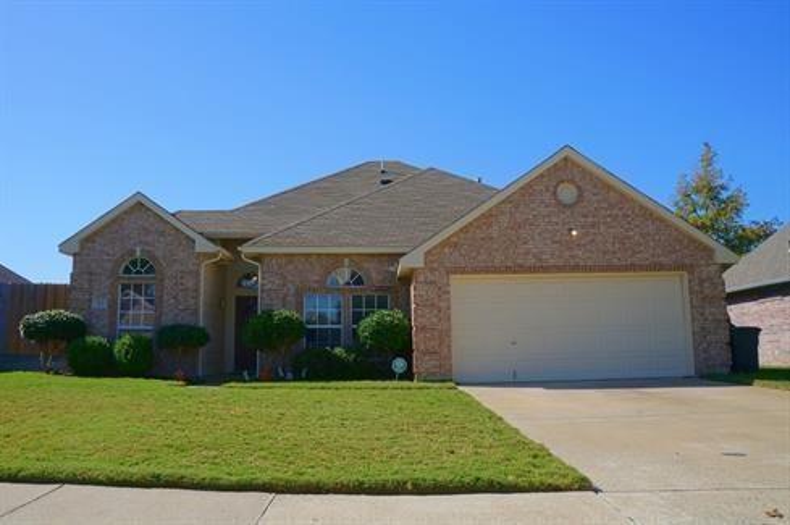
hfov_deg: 67.4
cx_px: 395
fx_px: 592
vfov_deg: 47.8
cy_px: 262
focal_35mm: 27
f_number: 14
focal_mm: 18
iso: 200
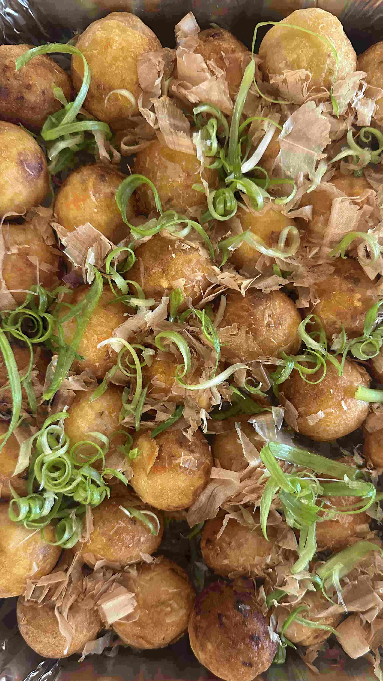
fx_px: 524
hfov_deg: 40.1
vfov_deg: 66.0
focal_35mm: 29
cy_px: 367
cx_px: 214
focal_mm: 6.86
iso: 500
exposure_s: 1/60
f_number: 1.78
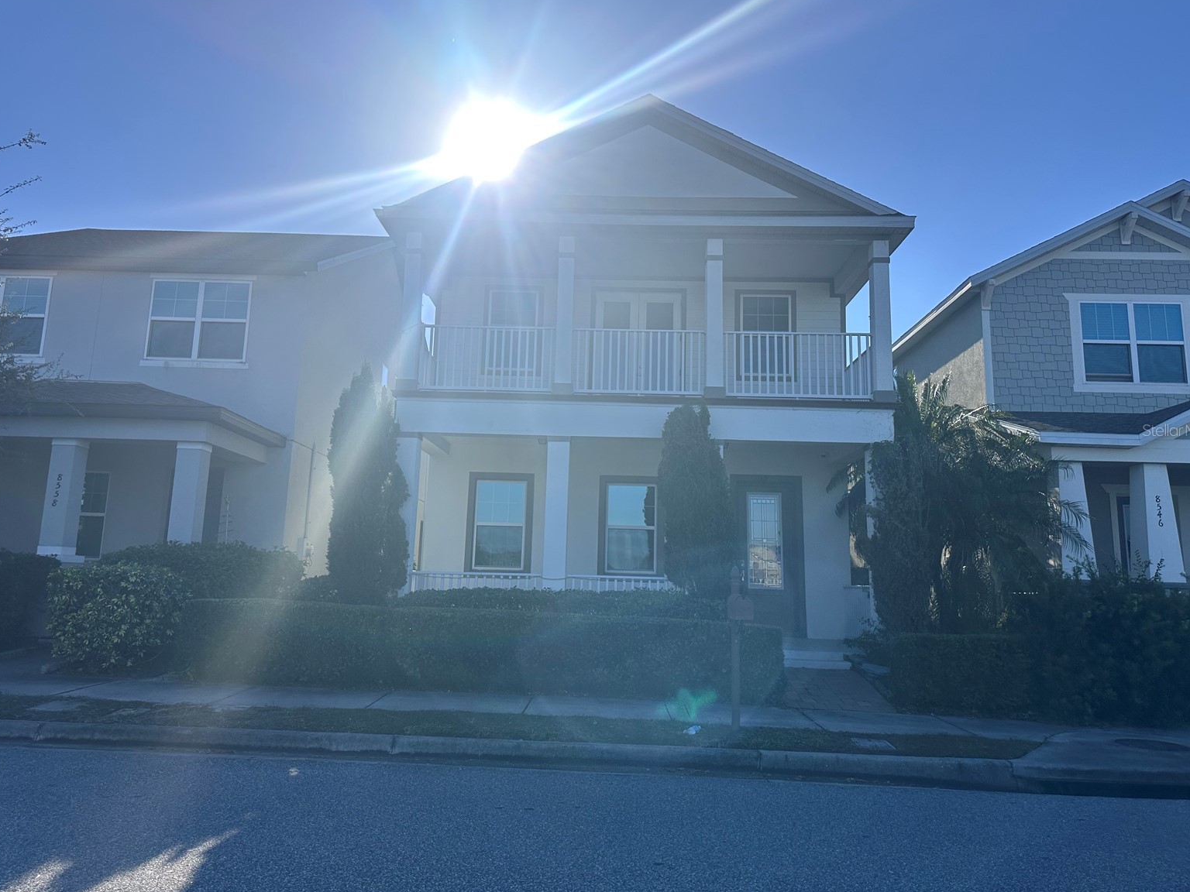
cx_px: 596
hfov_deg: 69.4
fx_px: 859
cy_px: 430
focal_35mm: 25
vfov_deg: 54.9
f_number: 1.78
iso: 80
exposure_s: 1/8197
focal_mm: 6.86
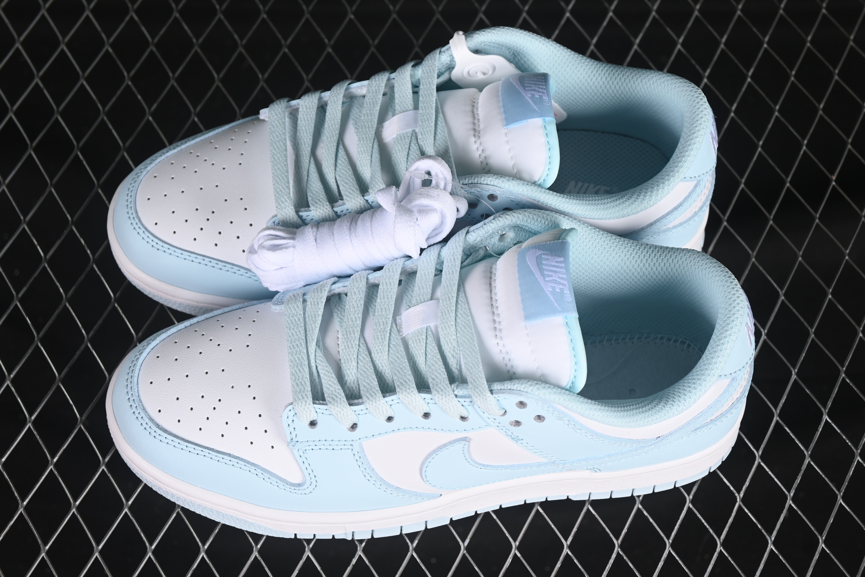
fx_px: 1802
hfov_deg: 27.0
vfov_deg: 18.2
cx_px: 432
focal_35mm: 75
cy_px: 288
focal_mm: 50
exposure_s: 1/80
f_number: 7.1
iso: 160
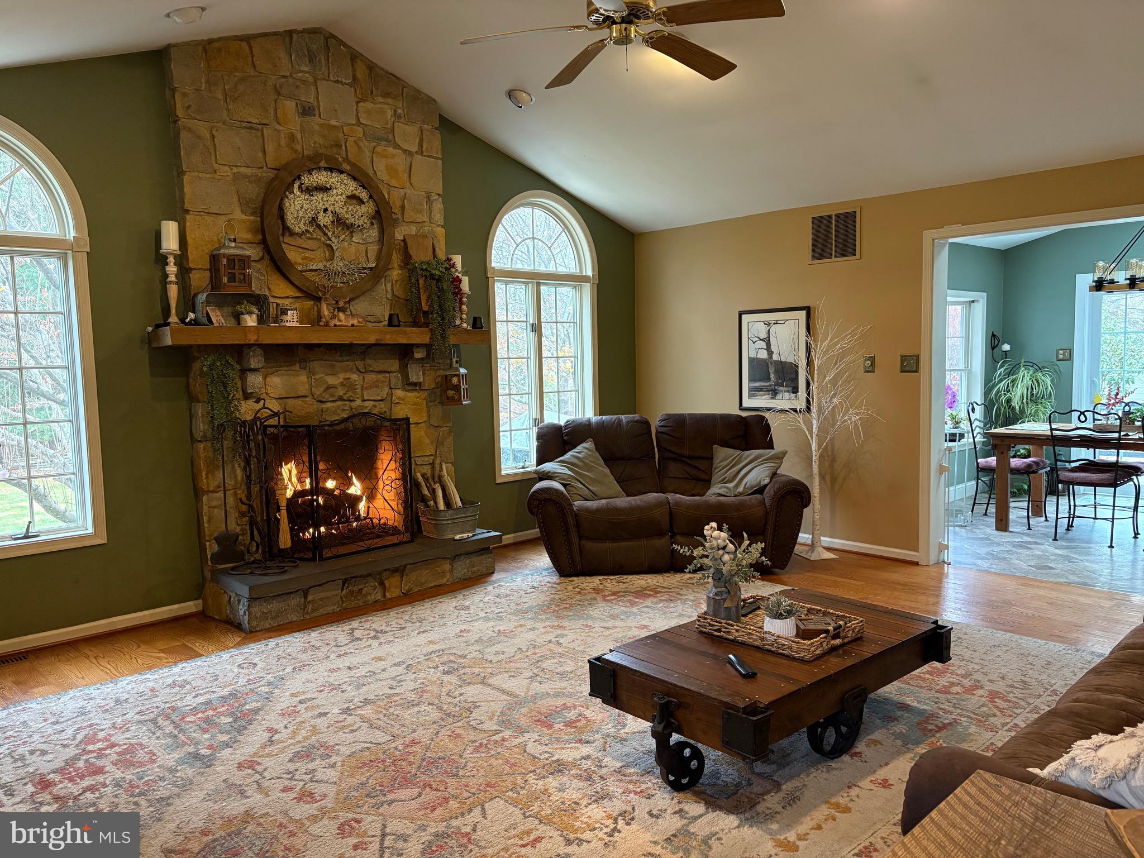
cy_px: 429
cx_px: 572
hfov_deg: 67.3
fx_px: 859
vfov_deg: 53.1
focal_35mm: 26
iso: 320
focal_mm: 5.96
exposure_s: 1/60
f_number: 1.6
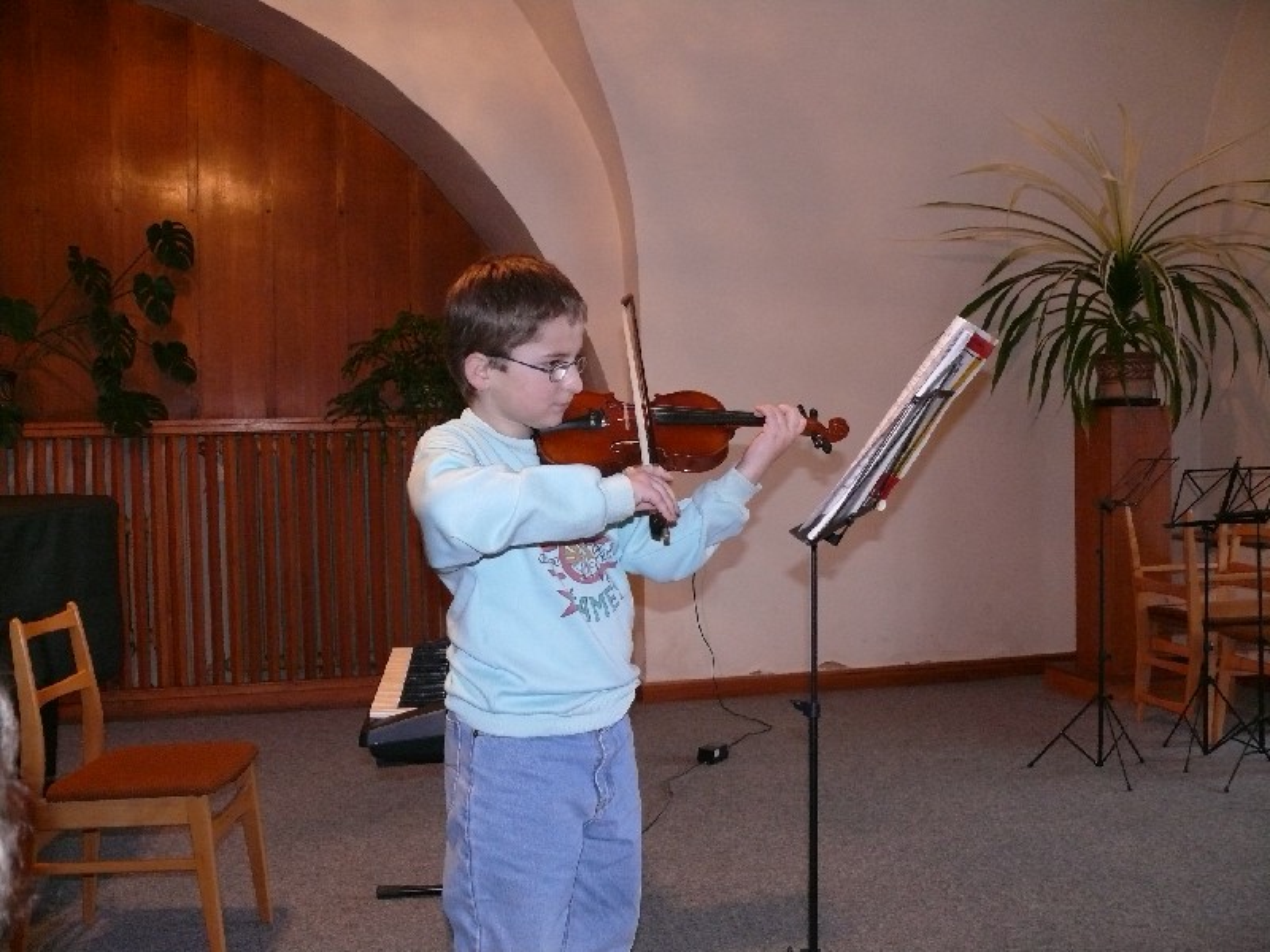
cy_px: 476
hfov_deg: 52.6
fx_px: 1284
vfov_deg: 40.7
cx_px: 635
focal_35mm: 35
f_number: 2.8
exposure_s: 1/30
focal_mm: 7.5
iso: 400
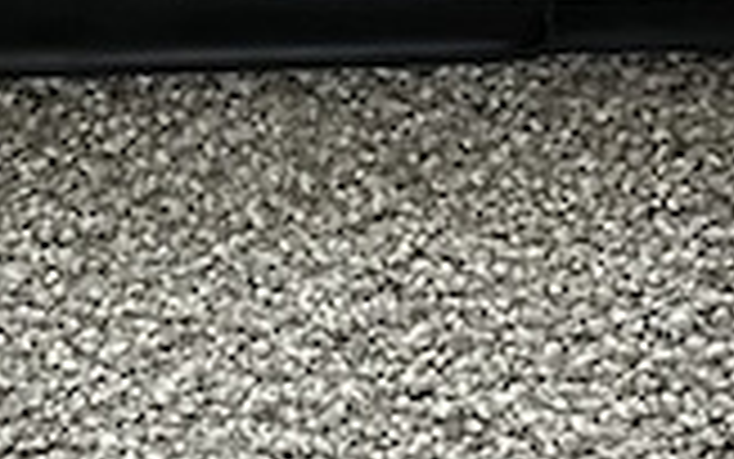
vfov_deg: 8.9
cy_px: -122
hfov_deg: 13.9
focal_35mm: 146
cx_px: -131
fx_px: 2922
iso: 250
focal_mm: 3.99
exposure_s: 1/60
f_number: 1.8
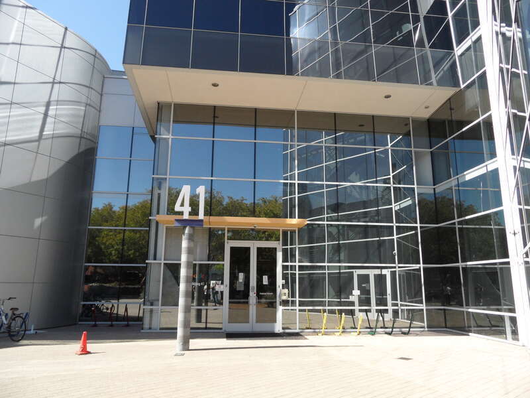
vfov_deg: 56.8
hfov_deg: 71.6
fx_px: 367
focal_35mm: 24
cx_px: 265
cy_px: 199
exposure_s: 1/500
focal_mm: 3.9
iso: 80
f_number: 3.2
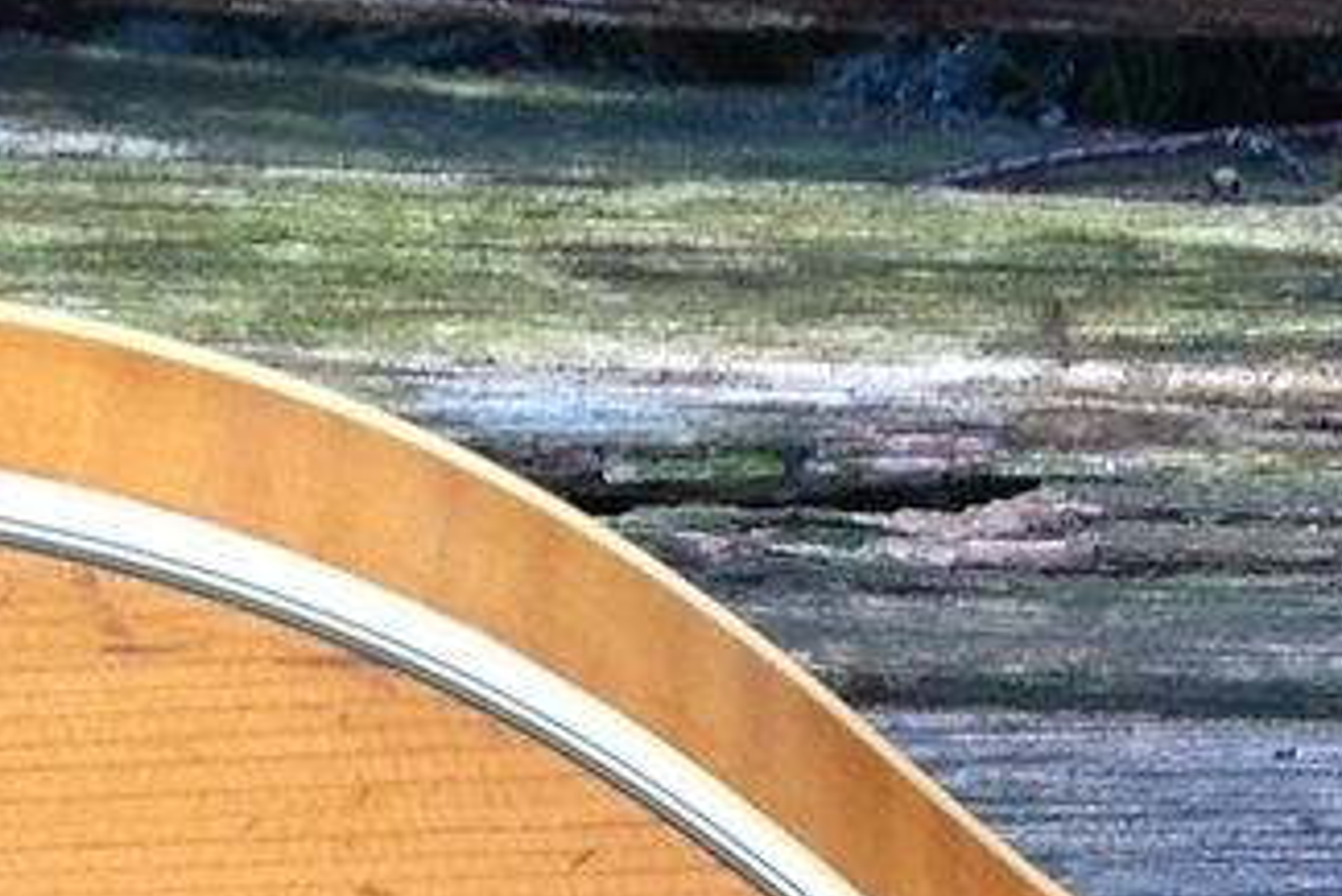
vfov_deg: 7.1
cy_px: 2323
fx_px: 6675
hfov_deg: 11.5
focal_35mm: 179
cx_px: 780
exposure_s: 1/60
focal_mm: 4.28
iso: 64
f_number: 2.4
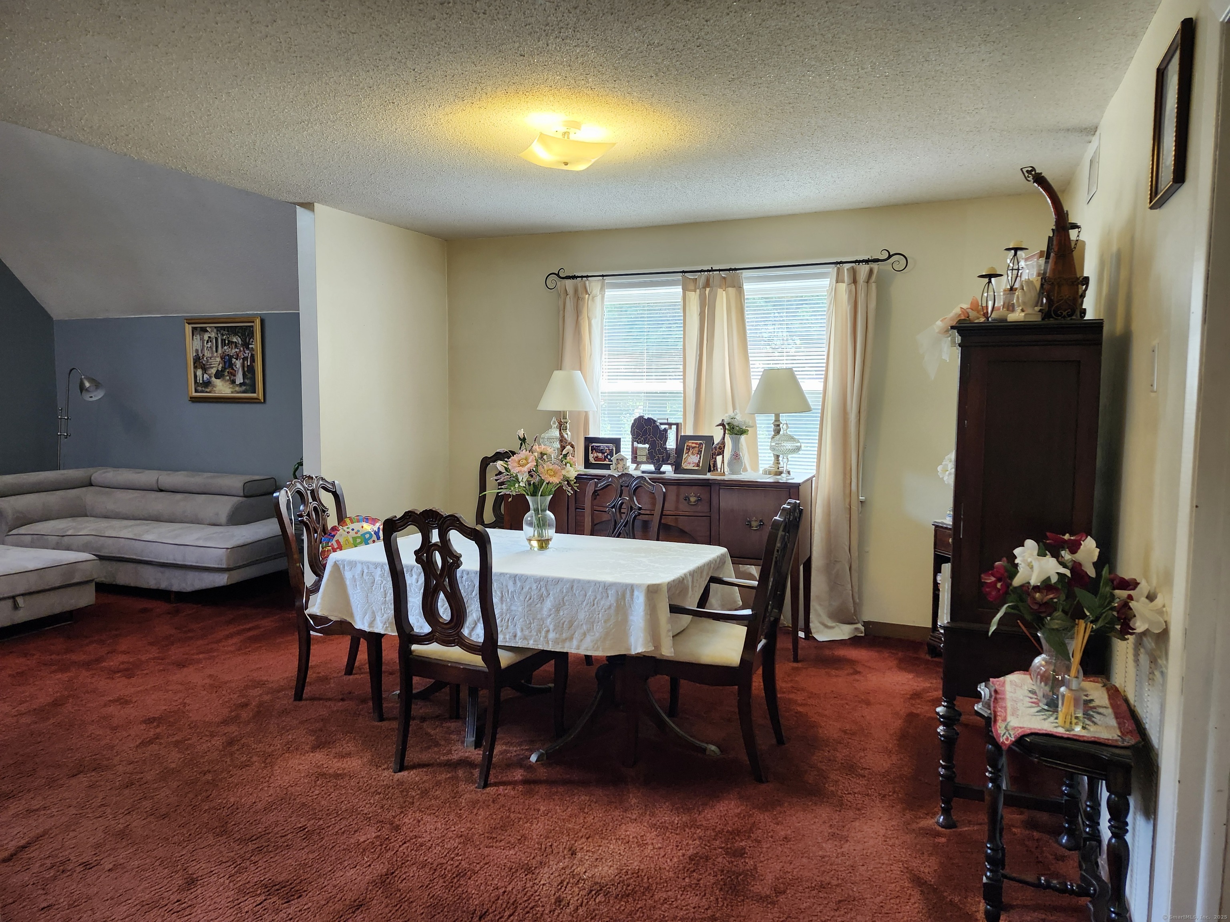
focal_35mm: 23
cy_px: 461
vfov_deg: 58.9
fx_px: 817
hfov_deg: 73.9
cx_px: 615
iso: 320
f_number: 1.8
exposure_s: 1/120
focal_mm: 5.54
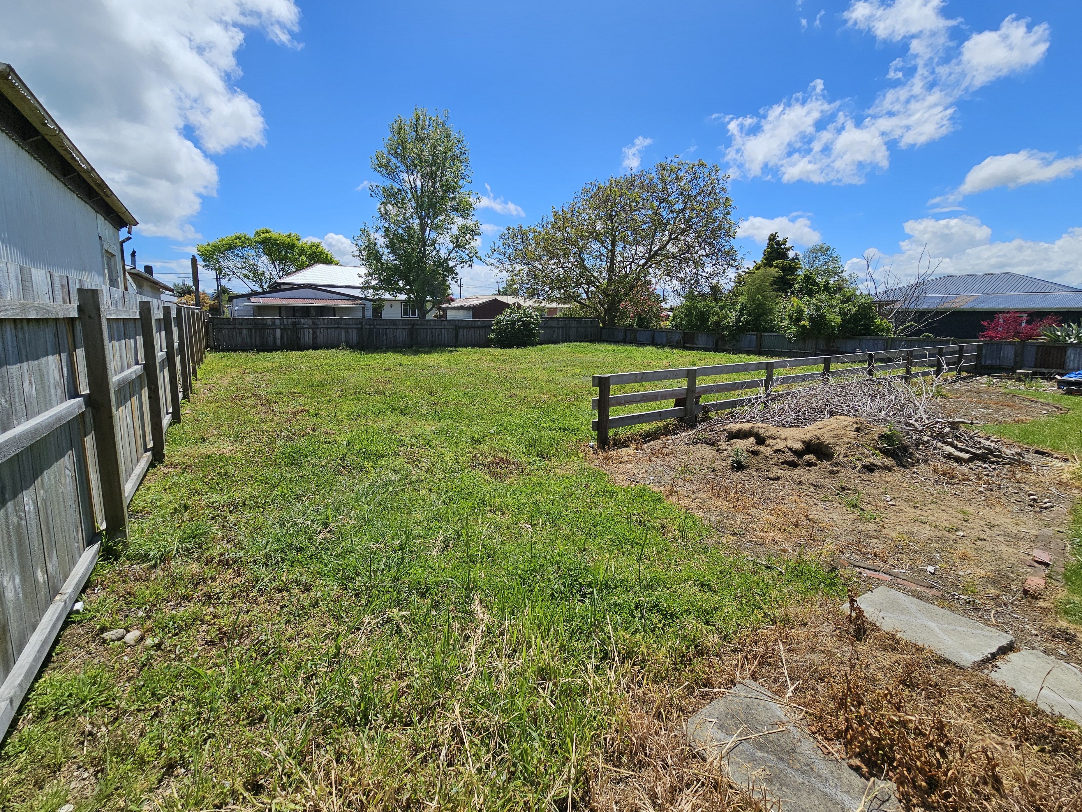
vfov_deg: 85.6
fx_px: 438
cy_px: 384
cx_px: 528
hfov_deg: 102.0
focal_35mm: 14
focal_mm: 2.2
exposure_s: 1/3697
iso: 50
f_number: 2.2
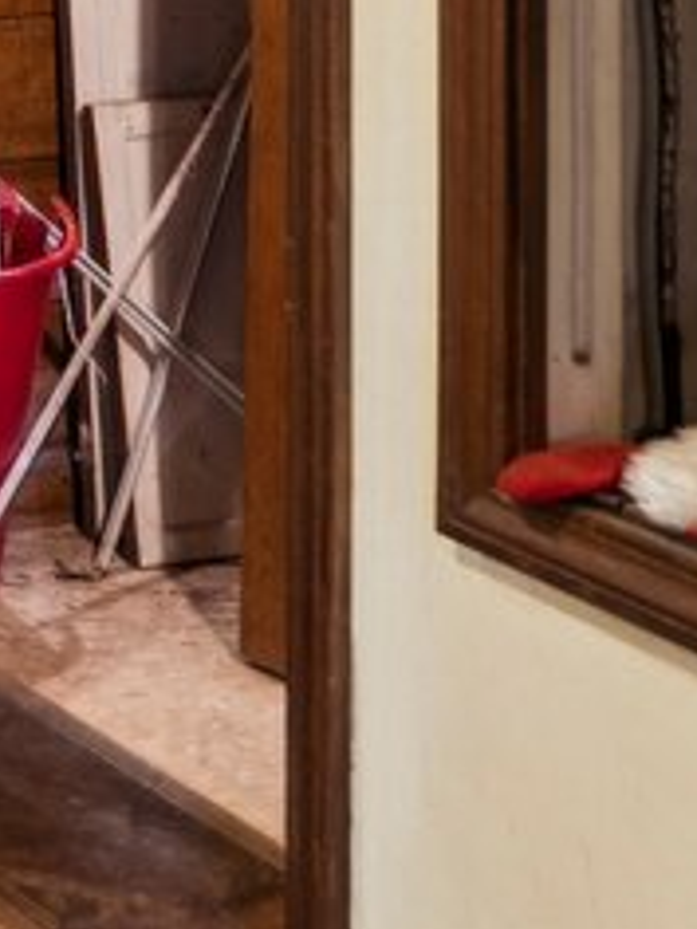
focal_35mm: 117
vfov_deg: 15.4
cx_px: -1079
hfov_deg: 10.5
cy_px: -510
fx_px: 3141
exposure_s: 1/10
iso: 200
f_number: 2.8
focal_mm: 14
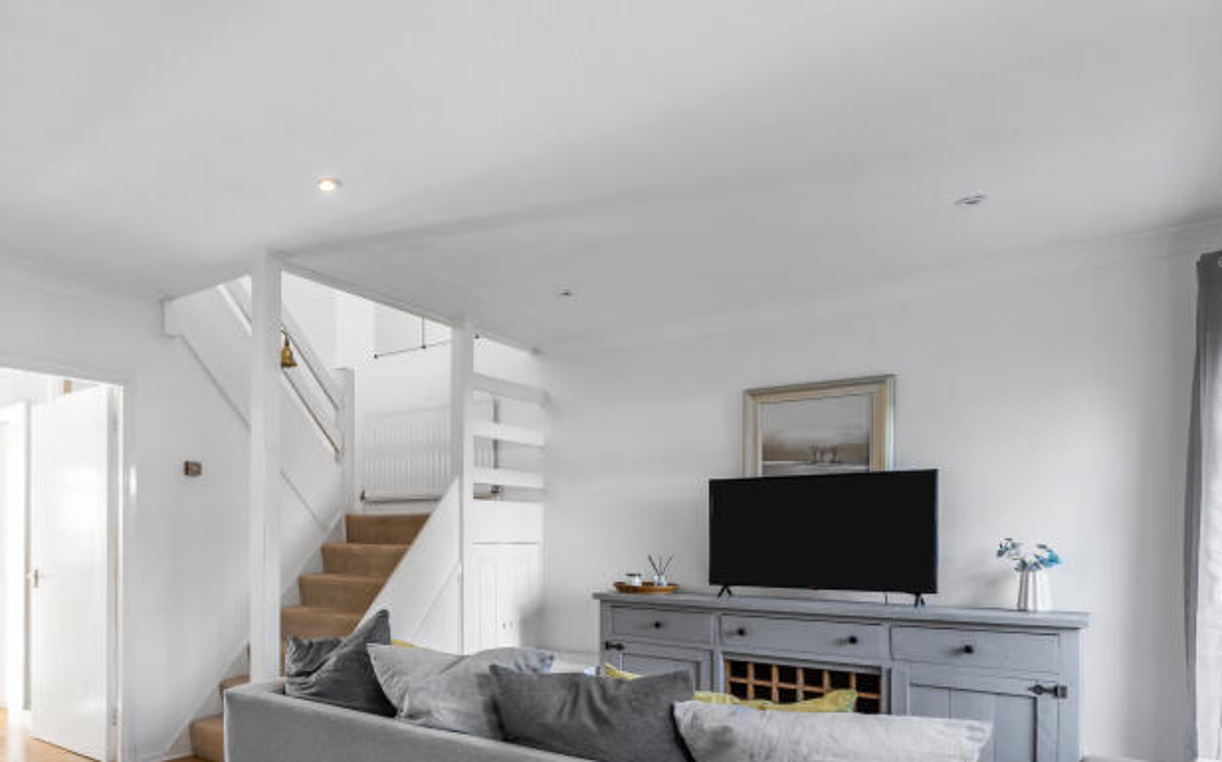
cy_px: 549
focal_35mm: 22
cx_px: 315
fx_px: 732
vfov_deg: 53.1
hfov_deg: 74.4
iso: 250
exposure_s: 1/8
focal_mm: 13
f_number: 8
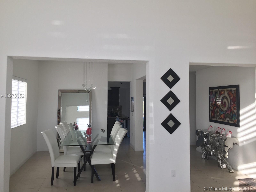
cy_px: 96
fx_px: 214
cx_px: 128
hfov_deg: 61.7
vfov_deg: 48.2
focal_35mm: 29
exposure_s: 1/60
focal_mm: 4.15
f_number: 2.2
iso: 32
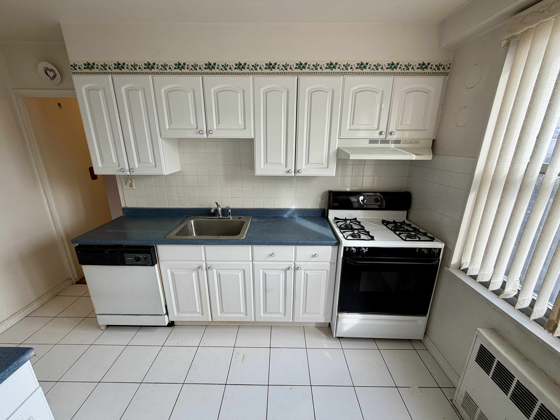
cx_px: 280
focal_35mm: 14
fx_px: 226
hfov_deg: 102.1
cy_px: 210
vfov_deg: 85.7
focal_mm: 2.22
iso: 80
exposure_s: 1/121
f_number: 2.2
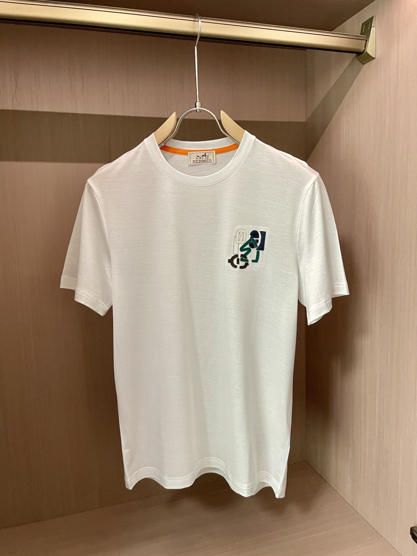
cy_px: 278
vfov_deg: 67.3
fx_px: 418
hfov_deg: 53.1
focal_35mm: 26
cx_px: 208
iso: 125
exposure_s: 1/67
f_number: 1.6
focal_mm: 4.2
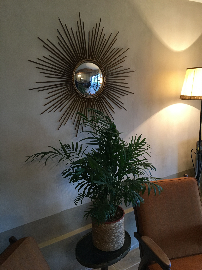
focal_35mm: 29
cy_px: 135
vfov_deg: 61.7
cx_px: 101
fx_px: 226
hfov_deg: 48.2
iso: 160
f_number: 2.2
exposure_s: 1/33
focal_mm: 4.15
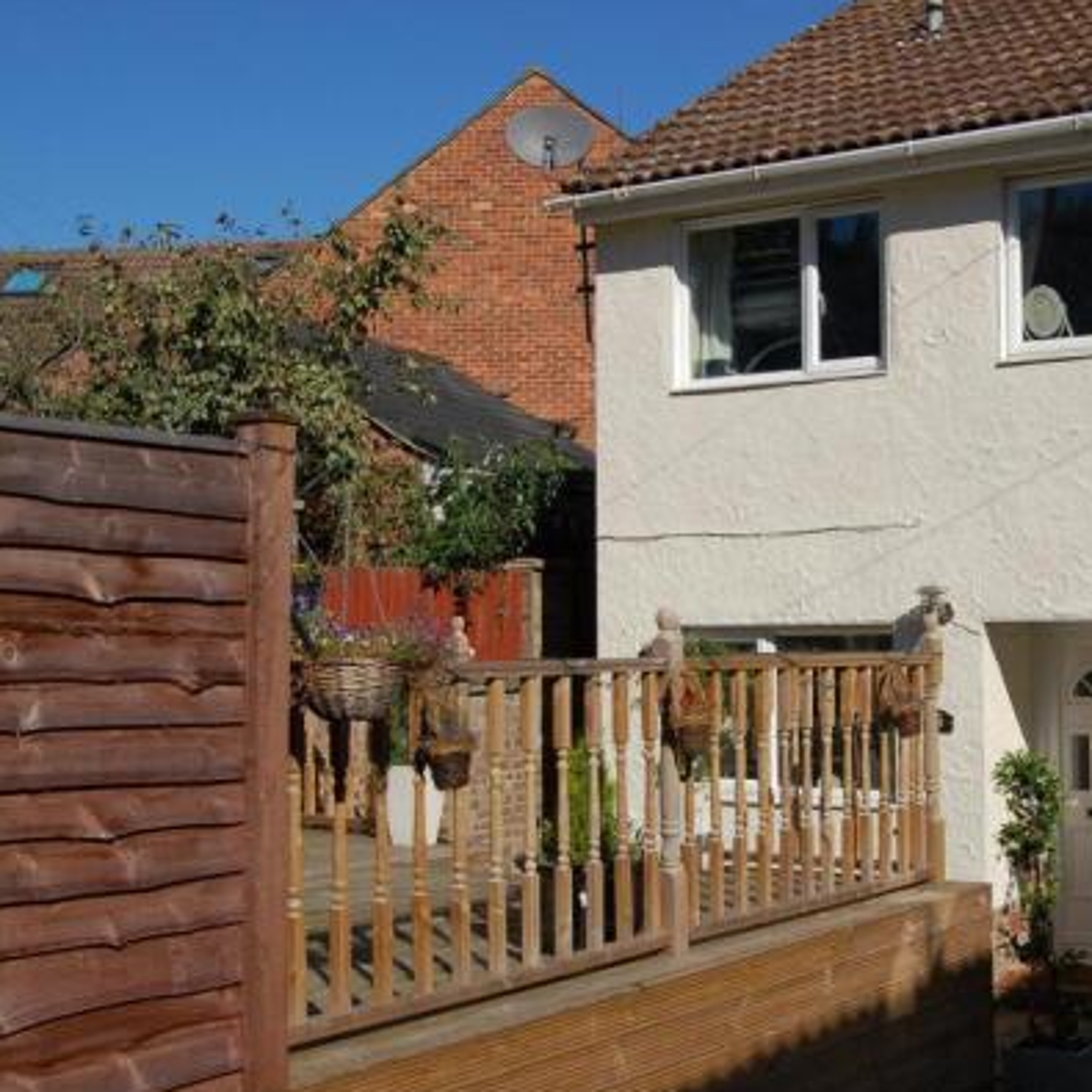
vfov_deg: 34.9
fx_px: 1738
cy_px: 511
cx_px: 813
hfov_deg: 34.2
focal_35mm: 49
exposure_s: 1/400
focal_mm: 23
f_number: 11
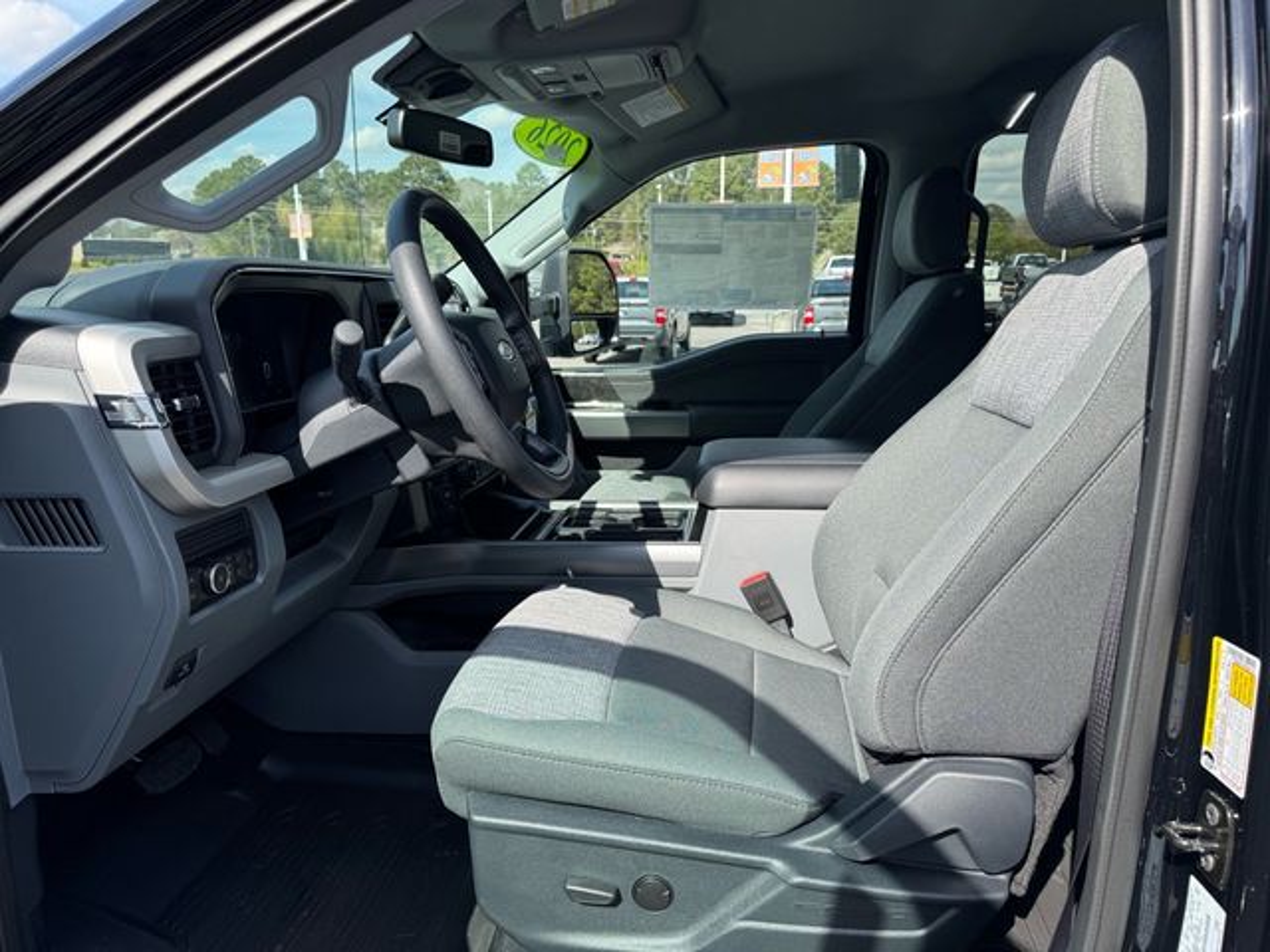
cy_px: 476
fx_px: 881
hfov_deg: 71.6
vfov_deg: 56.8
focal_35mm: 24
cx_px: 635
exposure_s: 1/1285
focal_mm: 6.76
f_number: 1.78
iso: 80
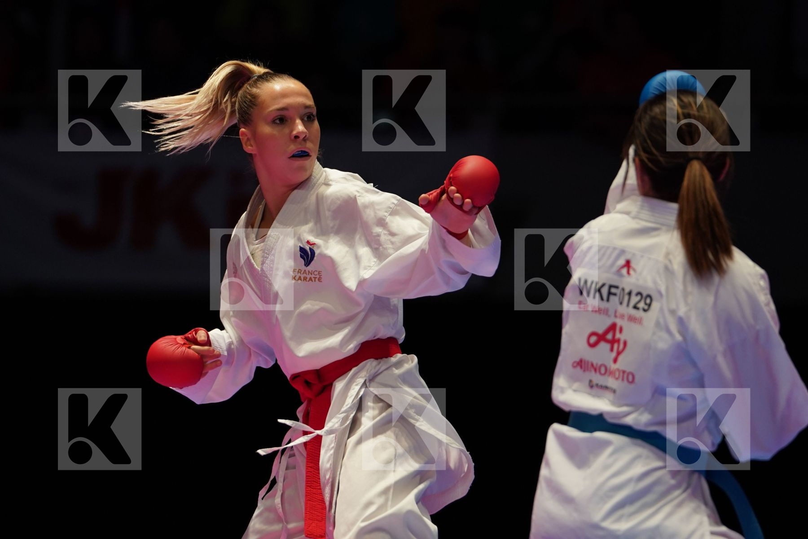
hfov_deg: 7.5
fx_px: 6127
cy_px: 270
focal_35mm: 273
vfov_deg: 5.0
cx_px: 404
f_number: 2.8
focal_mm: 182
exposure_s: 1/1000
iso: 1250
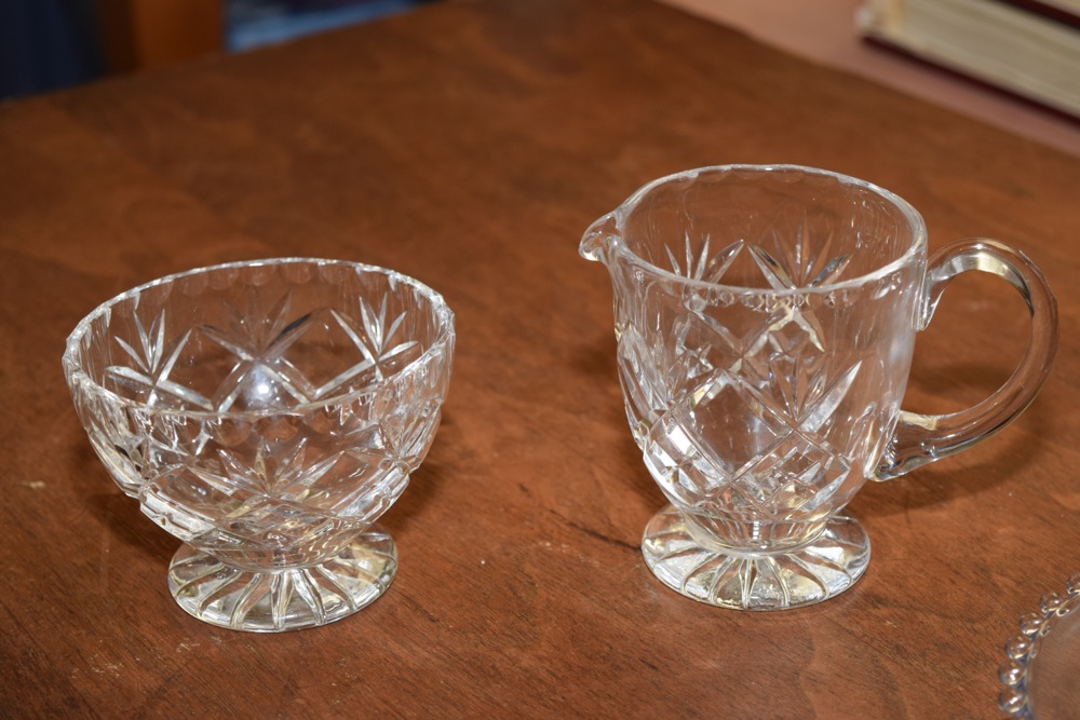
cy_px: 360
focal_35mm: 75
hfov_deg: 27.0
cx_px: 540
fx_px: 2250
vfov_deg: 18.2
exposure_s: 1/125
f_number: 5.6
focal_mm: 50
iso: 400
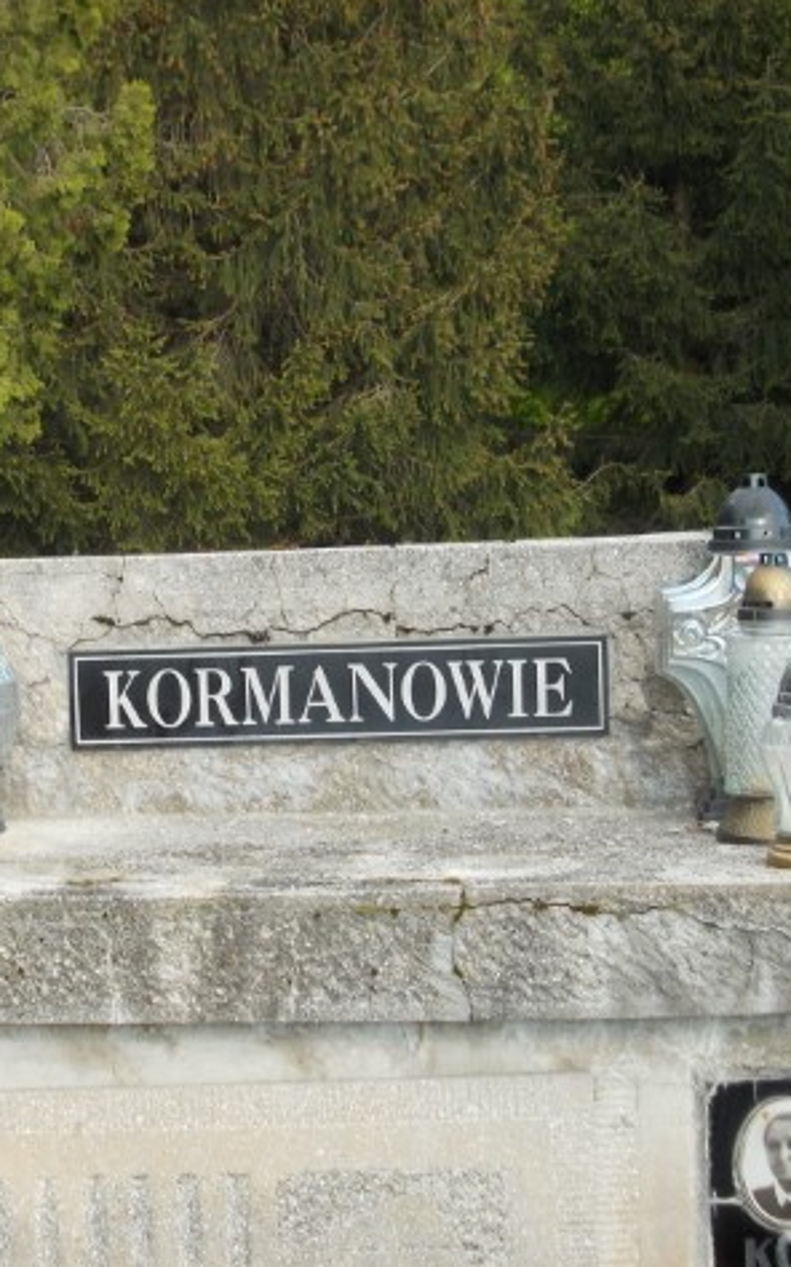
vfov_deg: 28.2
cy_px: 636
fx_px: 2519
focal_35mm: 73
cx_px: 142
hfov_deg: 17.7
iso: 80
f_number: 3.6
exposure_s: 1/160
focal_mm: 7.2
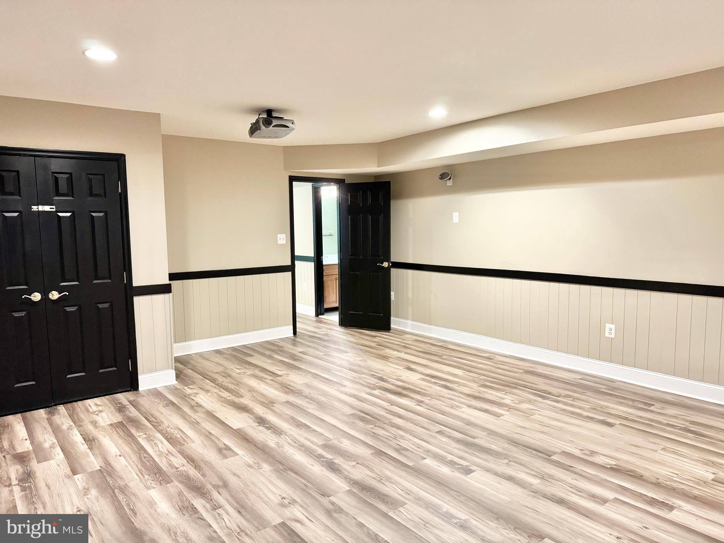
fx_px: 502
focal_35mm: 24
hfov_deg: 71.6
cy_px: 272
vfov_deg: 56.8
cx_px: 362
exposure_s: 1/40
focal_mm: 6.76
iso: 640
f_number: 1.78
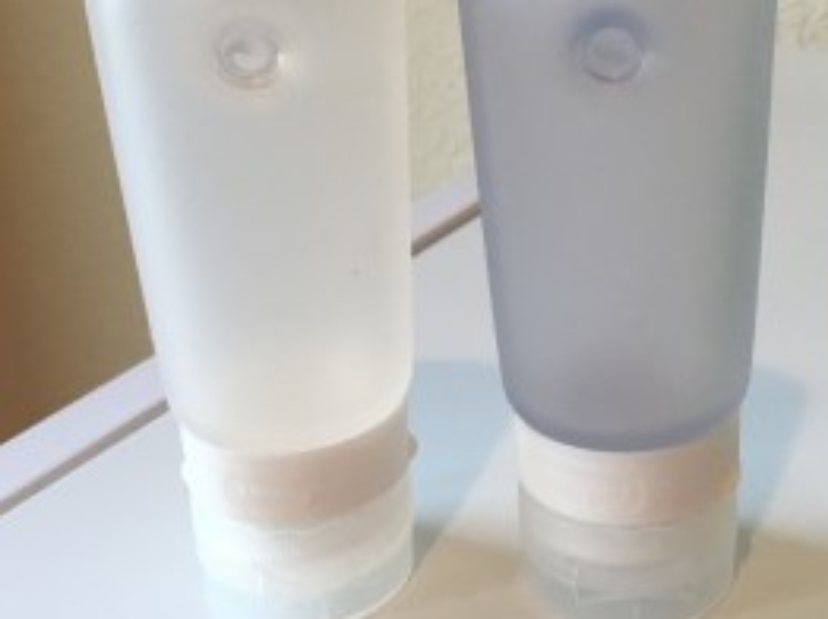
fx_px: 1362
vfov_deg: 25.4
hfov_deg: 33.5
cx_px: 558
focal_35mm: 57
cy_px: 180
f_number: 2.2
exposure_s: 1/30
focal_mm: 4.15
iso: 32
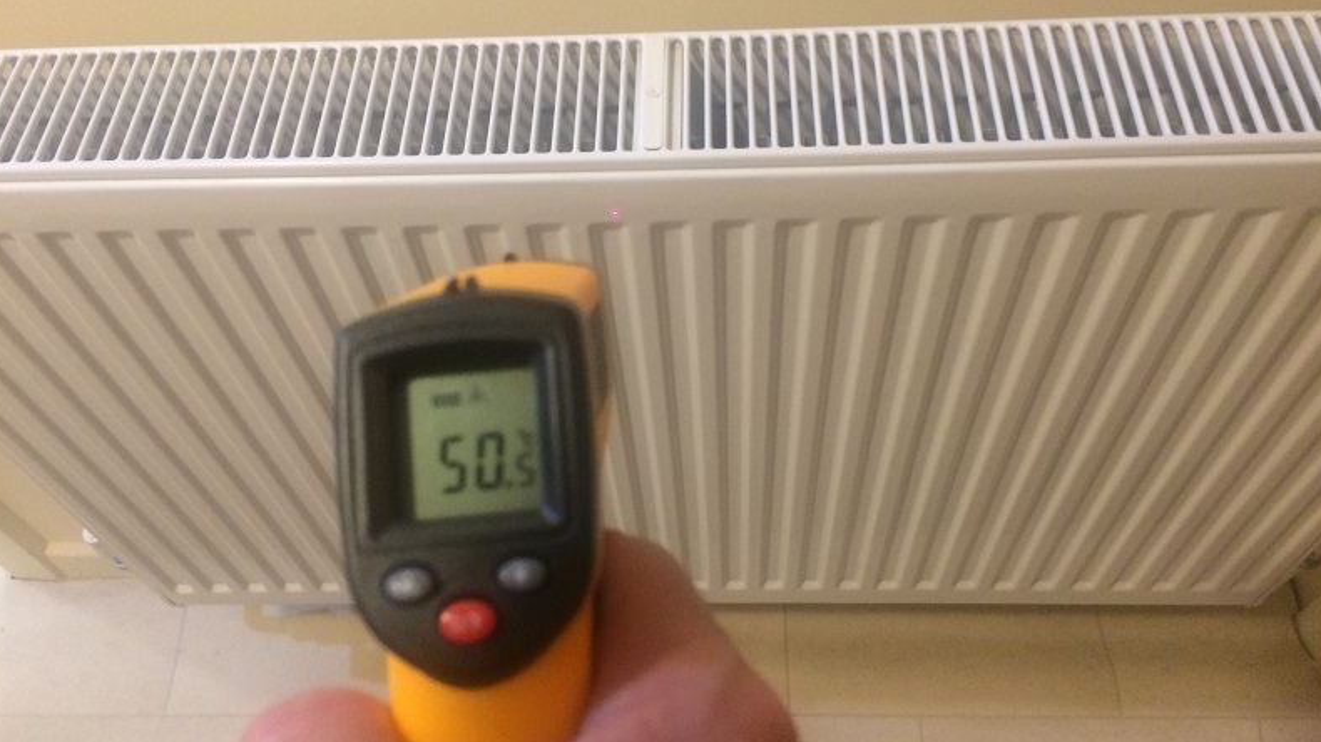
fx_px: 1121
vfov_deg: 36.6
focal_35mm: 32
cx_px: 657
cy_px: 336
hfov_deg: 61.0
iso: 320
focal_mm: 4.15
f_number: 2.2
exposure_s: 1/20
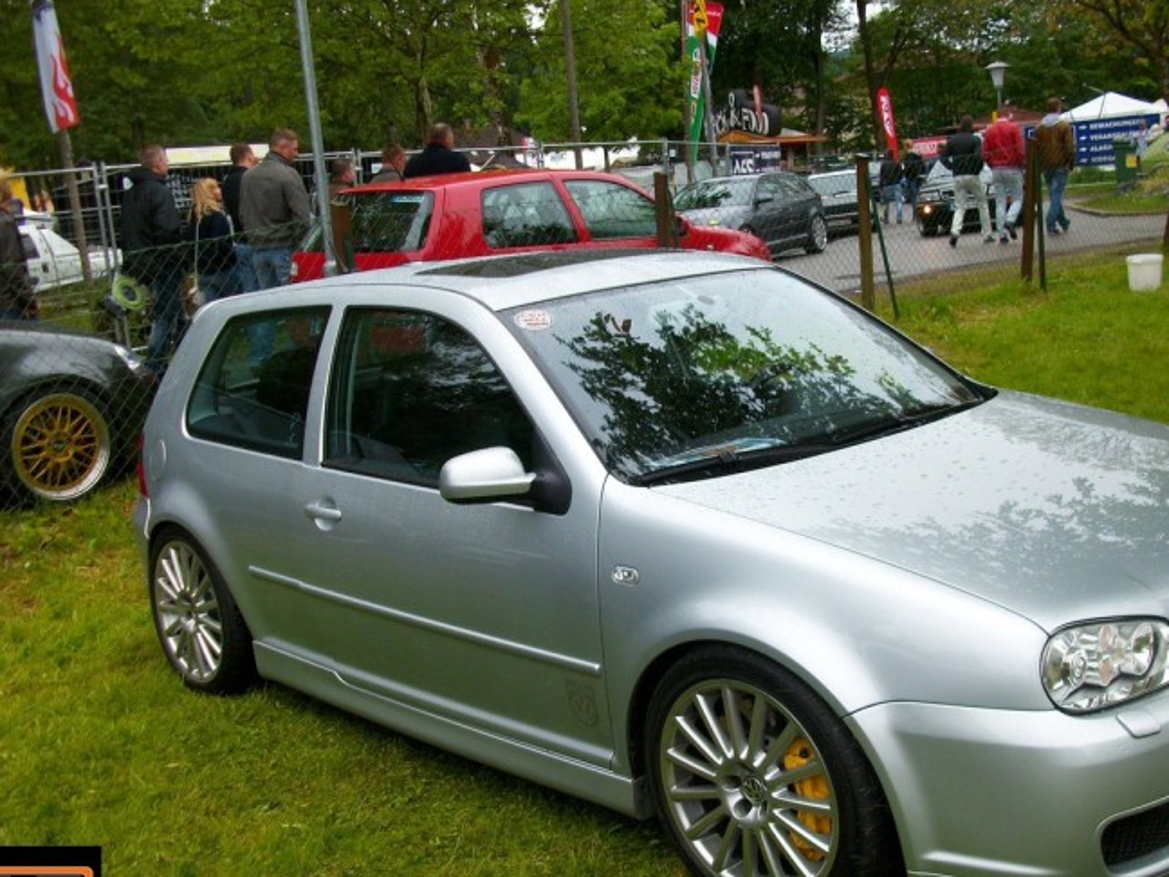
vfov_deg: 34.2
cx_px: 667
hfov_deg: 44.7
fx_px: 1418
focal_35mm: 42
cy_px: 536
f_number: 2.9
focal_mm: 5.7
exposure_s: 1/214
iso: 80
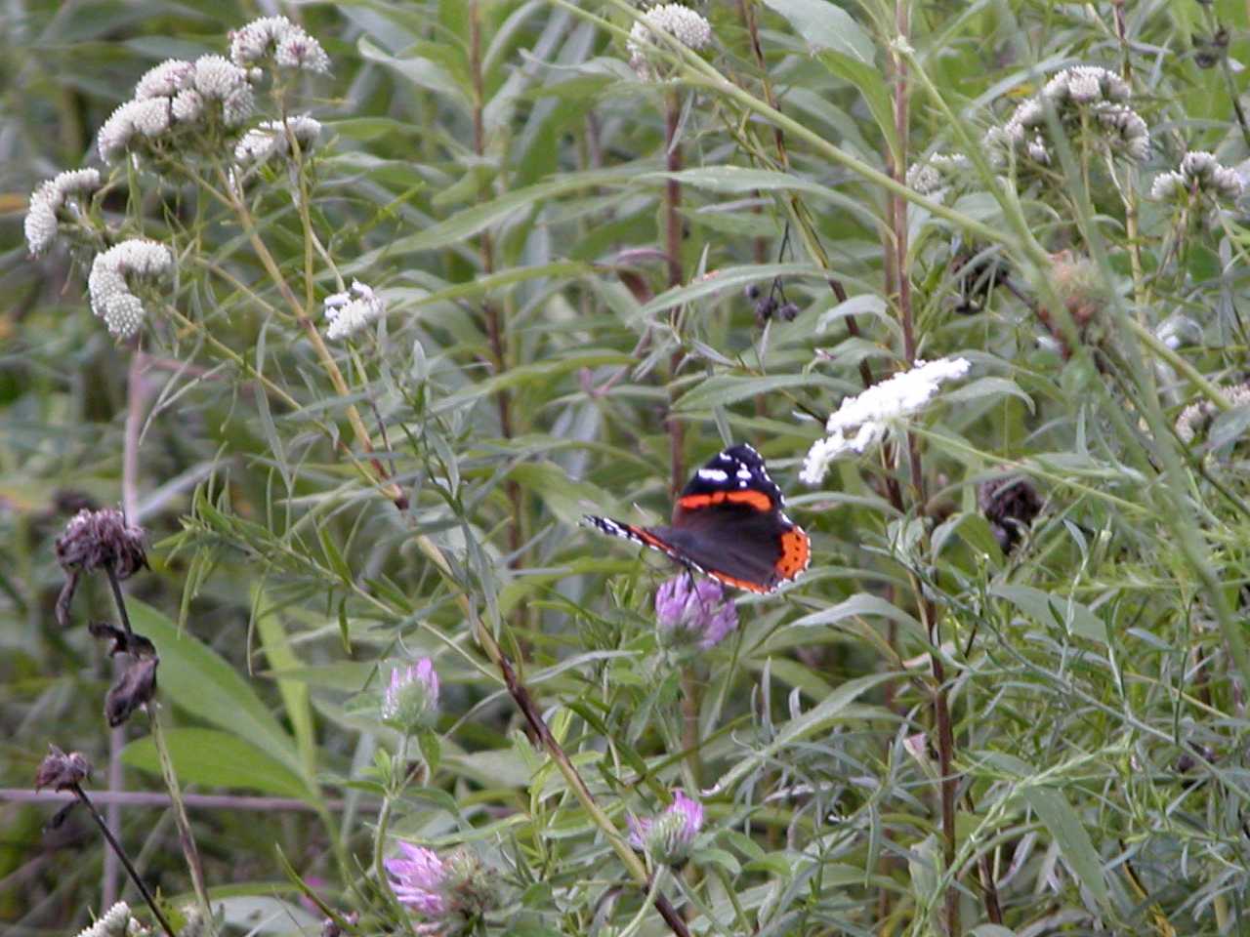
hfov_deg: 7.1
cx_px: 625
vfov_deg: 5.3
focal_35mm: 280
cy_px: 468
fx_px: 10111
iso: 100
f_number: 4.2
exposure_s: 1/299
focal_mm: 71.2
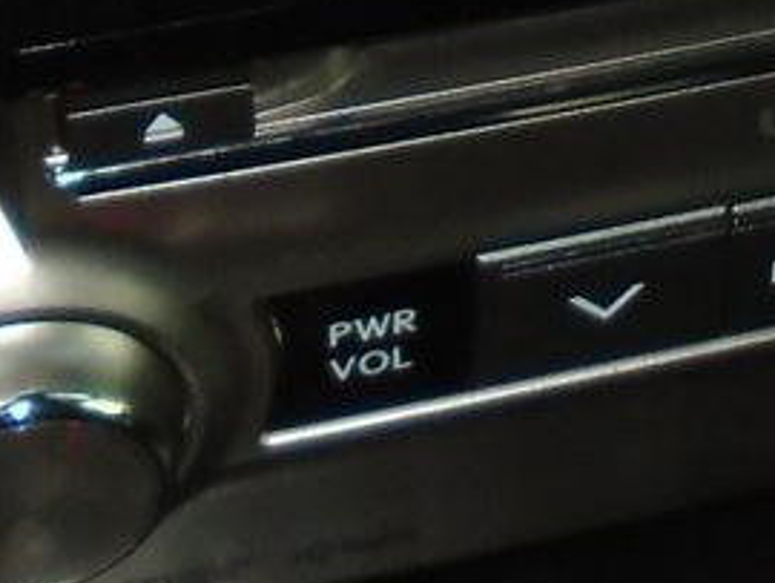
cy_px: -477
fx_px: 3451
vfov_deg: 9.2
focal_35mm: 154
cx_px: 778
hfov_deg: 12.7
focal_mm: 4.6
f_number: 3.2
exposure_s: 1/30
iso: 200
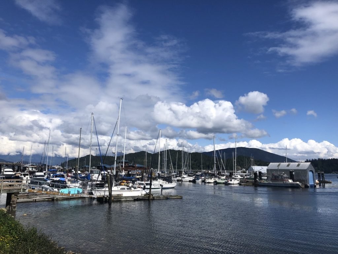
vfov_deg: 49.7
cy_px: 127
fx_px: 273
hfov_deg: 63.4
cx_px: 169
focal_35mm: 28
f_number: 1.8
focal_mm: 3.99
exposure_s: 1/4000
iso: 20
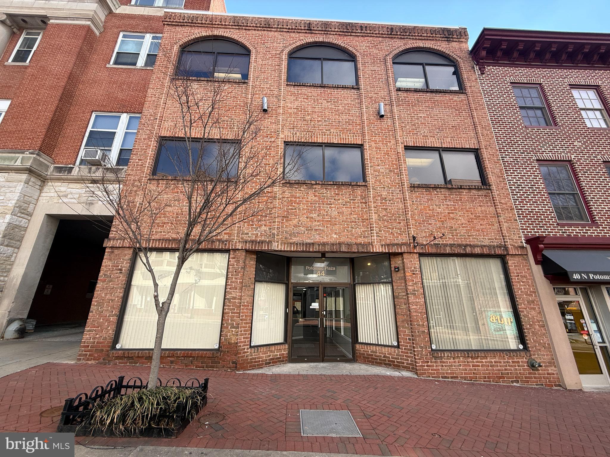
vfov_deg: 85.7
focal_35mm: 14
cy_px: 228
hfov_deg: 102.1
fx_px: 247
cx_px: 305
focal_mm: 2.22
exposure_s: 1/398
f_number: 2.2
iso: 50
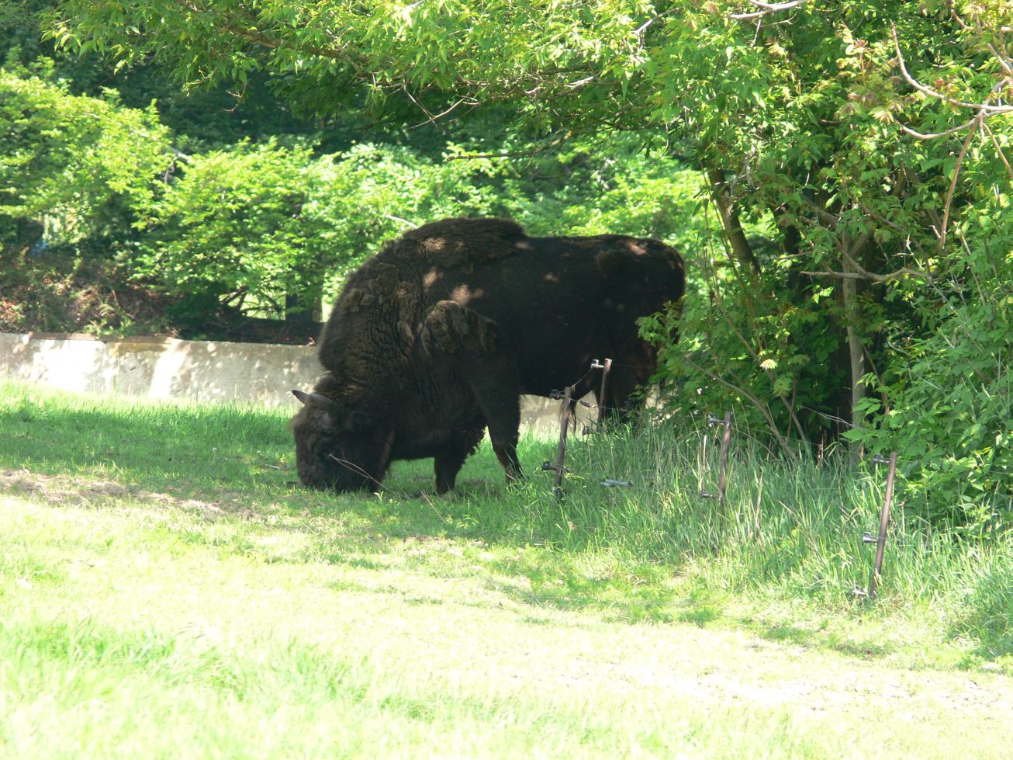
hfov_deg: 4.7
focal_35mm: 420
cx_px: 506
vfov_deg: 3.5
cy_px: 380
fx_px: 12289
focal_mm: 88.8
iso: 100
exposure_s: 1/100
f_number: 4.5
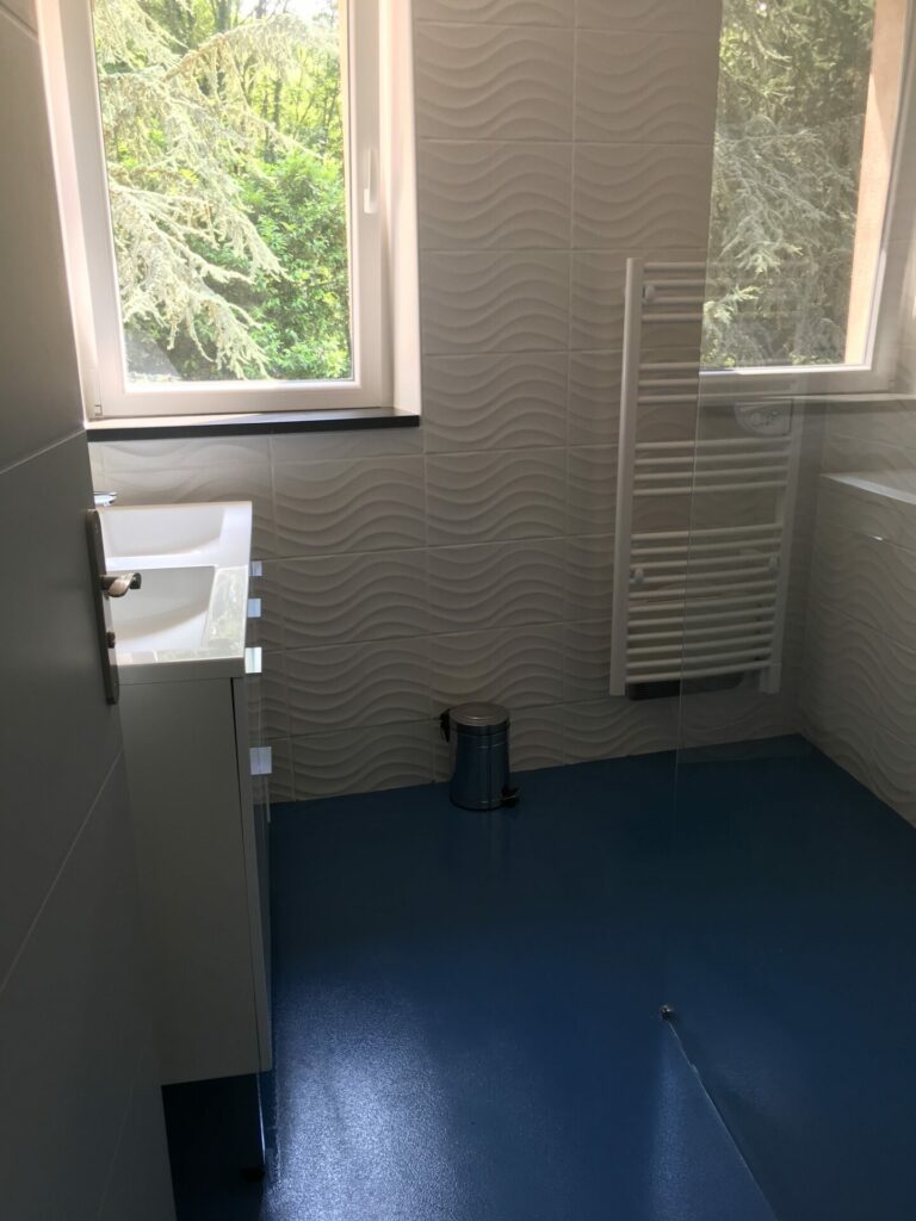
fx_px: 1023
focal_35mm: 29
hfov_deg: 48.2
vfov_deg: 61.7
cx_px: 458
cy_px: 610
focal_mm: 4.15
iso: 32
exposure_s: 1/50
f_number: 2.2
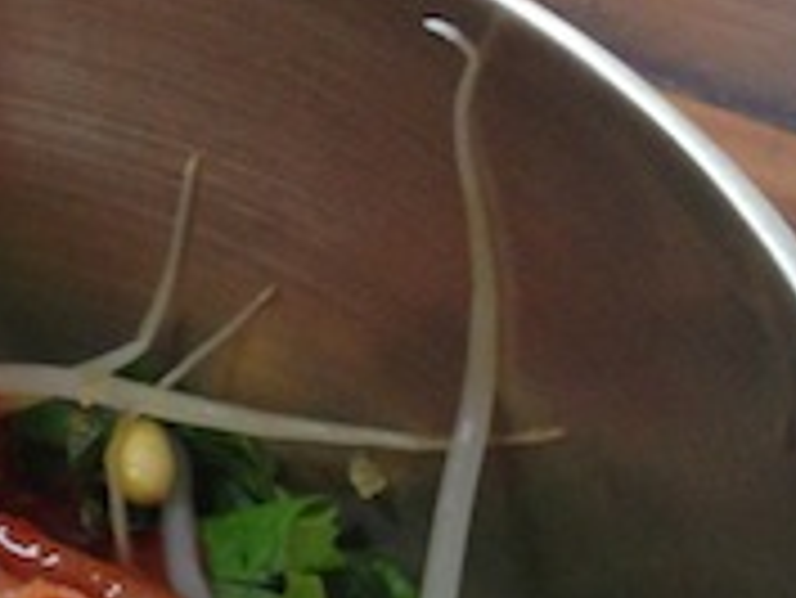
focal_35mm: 119
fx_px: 2738
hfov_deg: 15.0
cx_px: -508
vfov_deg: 11.6
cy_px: 1039
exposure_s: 1/20
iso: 160
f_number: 2.4
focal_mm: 4.13
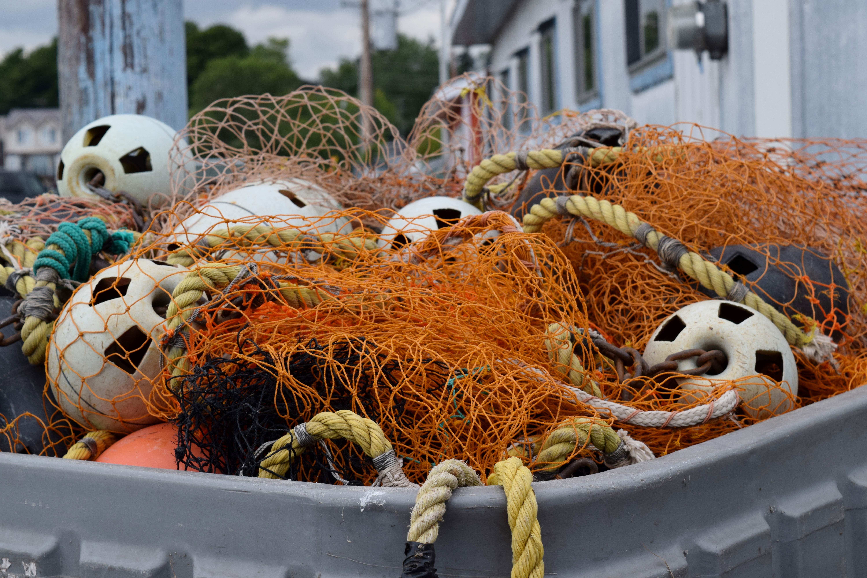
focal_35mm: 82
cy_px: 289
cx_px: 434
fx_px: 1987
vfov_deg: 16.6
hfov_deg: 24.6
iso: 400
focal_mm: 55
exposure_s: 1/250
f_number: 8
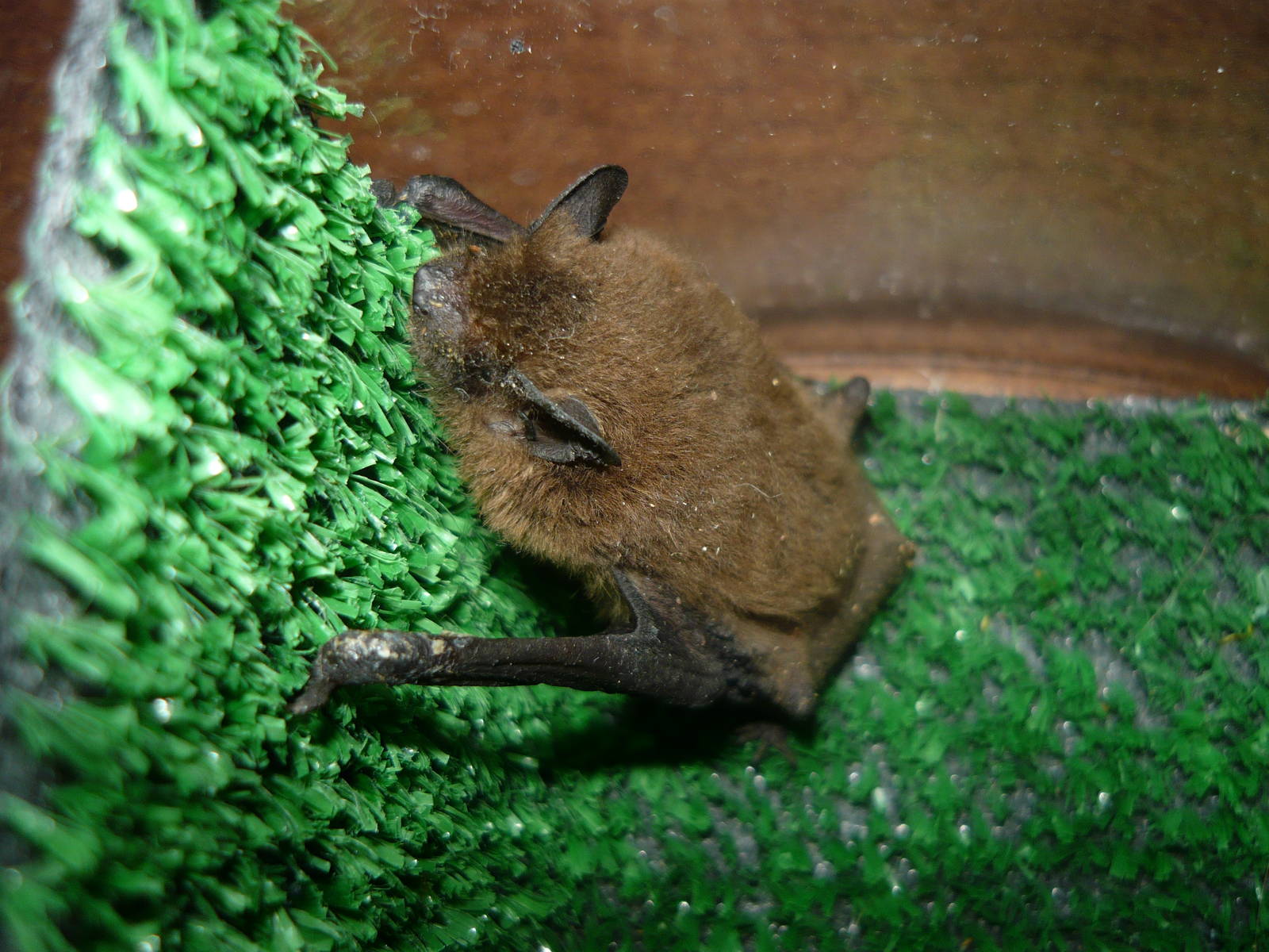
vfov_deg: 42.9
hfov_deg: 55.4
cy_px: 476
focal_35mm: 33
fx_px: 1210
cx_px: 634
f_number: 2.8
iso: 100
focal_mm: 5.5
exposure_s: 1/30
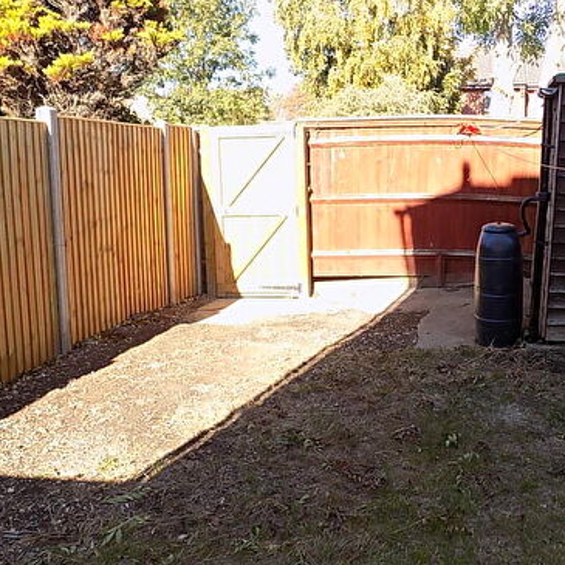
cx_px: 421
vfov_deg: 42.8
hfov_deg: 41.6
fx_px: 720
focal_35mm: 39
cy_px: 267
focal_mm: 4
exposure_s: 1/160
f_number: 3.1
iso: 80
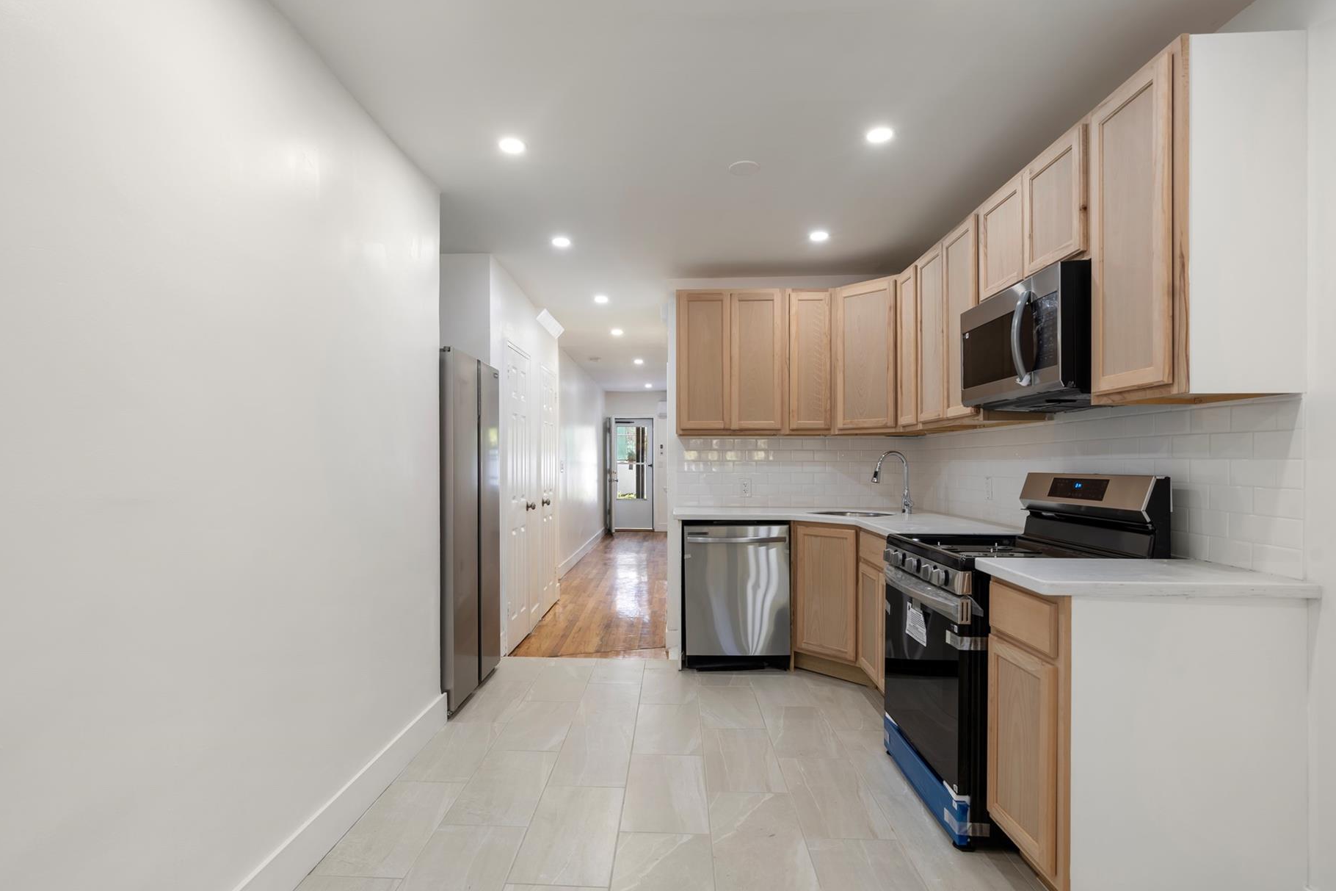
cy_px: 476
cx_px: 643
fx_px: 668
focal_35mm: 18
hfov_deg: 90.0
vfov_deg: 67.3
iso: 100
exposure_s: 1/4
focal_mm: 16
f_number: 8
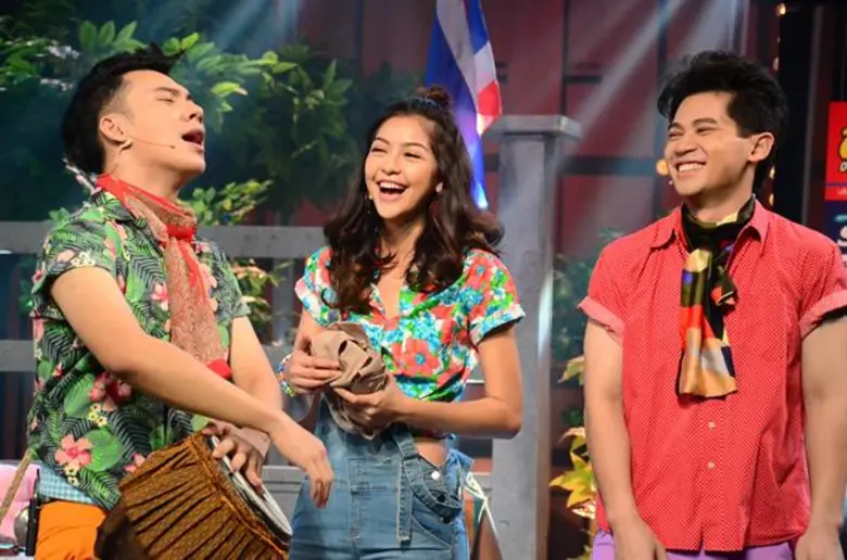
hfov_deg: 14.4
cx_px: 424
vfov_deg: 9.6
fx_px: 3345
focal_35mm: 142
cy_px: 280
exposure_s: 1/160
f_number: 5.3
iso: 4000
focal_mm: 95
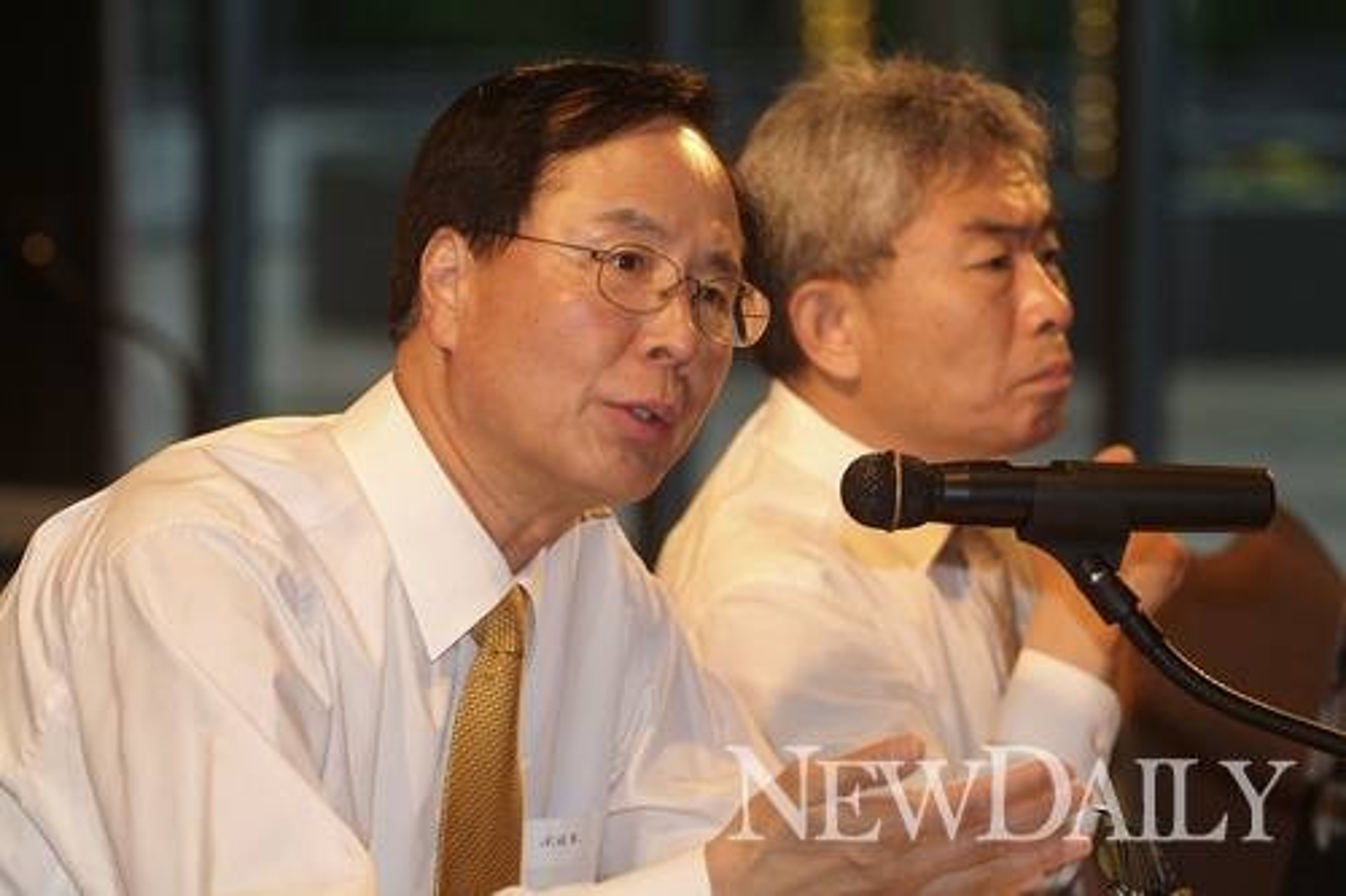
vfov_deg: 6.8
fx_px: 7587
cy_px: 448
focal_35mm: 203
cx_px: 673
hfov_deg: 10.1
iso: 800
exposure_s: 1/60
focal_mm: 135
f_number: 4
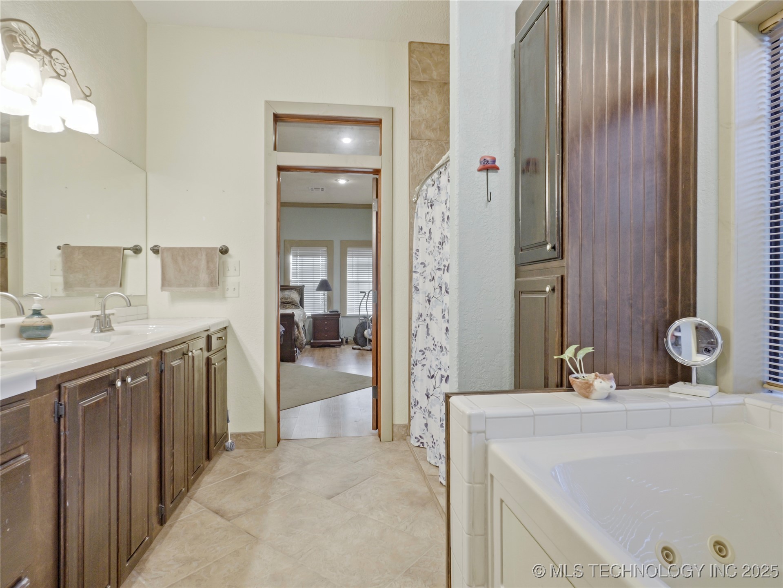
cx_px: 392
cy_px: 294
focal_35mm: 18
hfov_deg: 87.7
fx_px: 407
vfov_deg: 71.6
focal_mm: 9
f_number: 9
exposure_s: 1/2.5
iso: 500
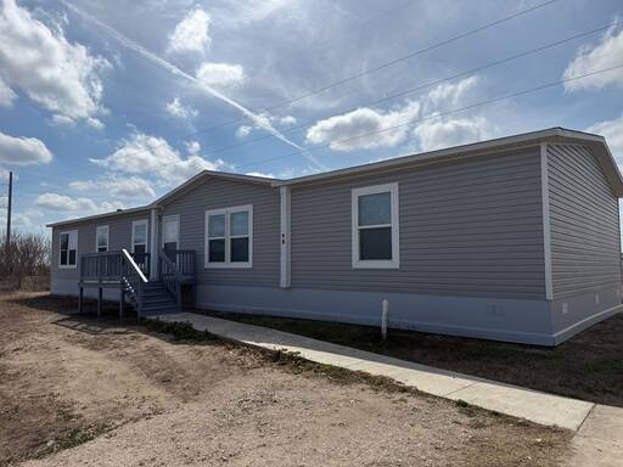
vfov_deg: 56.8
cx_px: 312
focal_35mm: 24
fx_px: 432
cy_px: 234
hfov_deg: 71.6
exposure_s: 1/14286
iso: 80
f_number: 1.78
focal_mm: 6.76
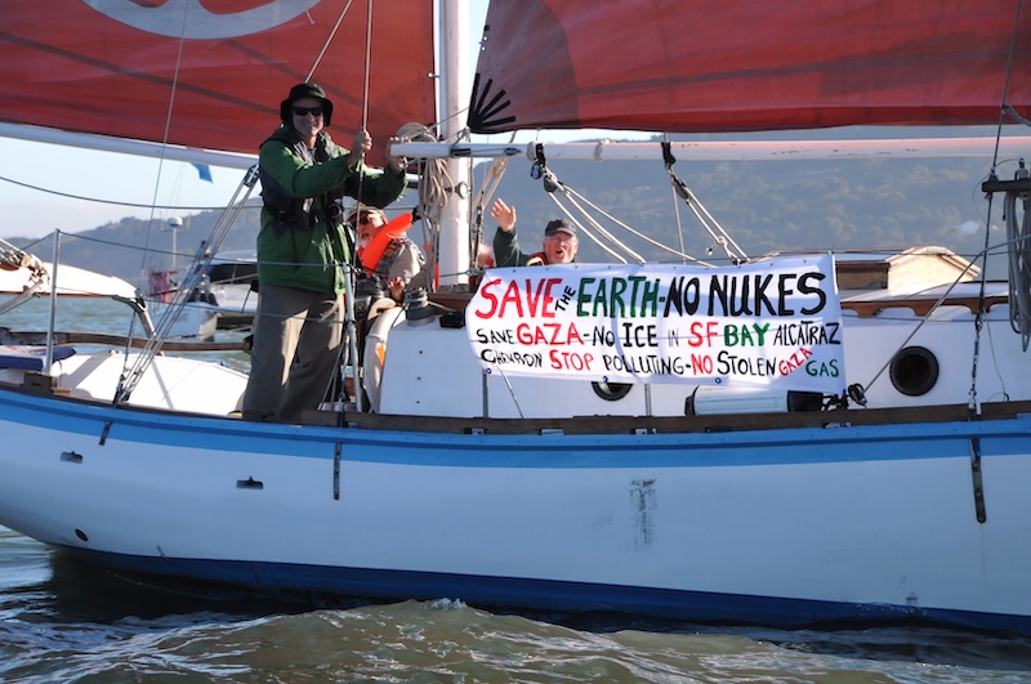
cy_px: 342
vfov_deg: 9.1
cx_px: 516
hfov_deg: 13.7
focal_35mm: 150
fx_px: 4290
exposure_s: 1/640
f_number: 13
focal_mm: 100
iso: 800
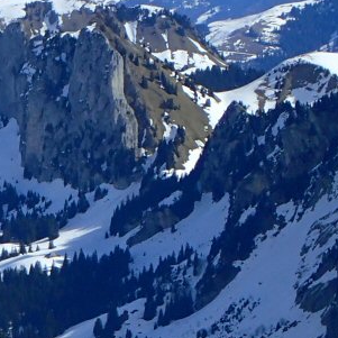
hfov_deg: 4.4
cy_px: 295
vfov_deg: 4.5
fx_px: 4330
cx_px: -337
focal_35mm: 392
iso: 100
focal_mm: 18
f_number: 6.3
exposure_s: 1/400
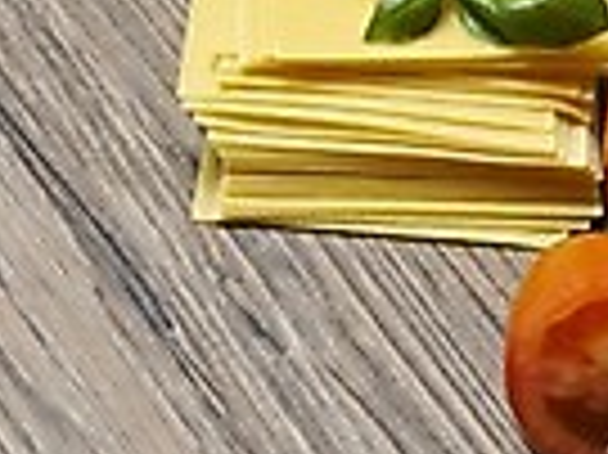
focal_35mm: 214
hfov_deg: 9.2
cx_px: 489
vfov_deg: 6.9
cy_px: 99
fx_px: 3755
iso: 100
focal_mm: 50
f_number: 8
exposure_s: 1/125
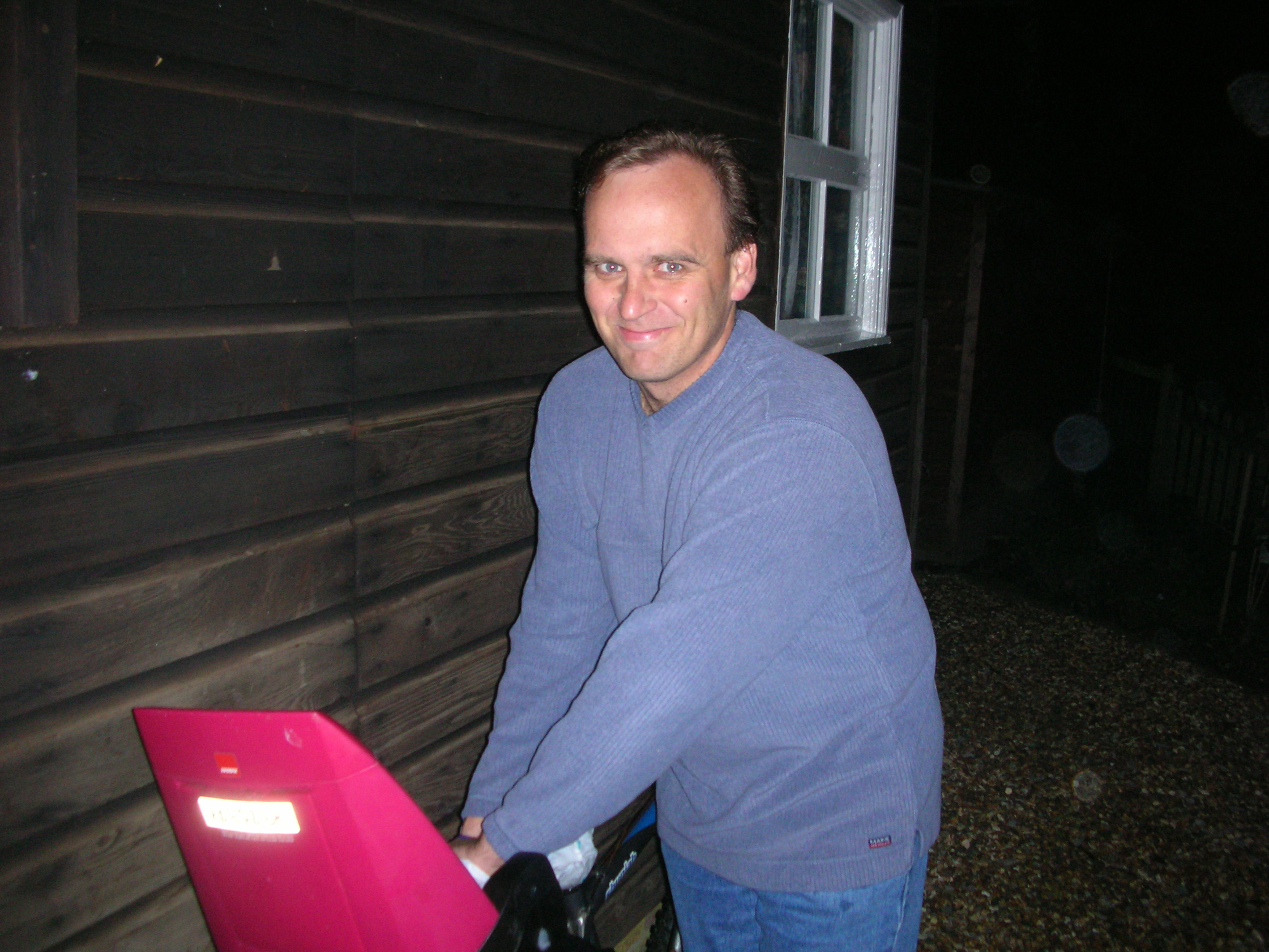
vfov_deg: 40.7
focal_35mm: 35
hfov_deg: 52.6
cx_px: 634
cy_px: 476
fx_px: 1283
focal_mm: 5.8
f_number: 3
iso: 134
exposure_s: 1/60.1
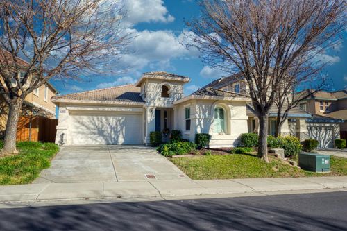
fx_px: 231
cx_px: 174
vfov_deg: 53.1
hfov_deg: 73.8
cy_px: 116
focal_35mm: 24
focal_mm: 24
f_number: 10
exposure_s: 1/640
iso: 400
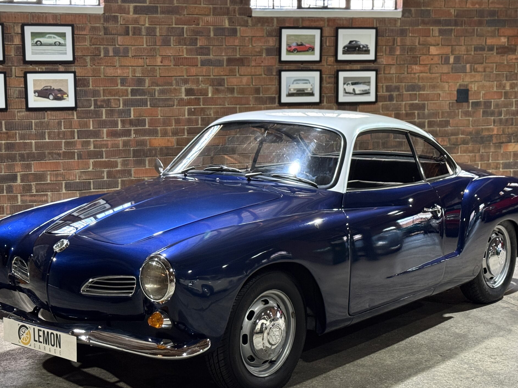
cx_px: 251
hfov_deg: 29.8
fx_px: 973
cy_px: 198
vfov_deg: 22.6
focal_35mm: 65
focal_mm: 6.76
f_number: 1.78
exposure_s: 1/33
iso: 250
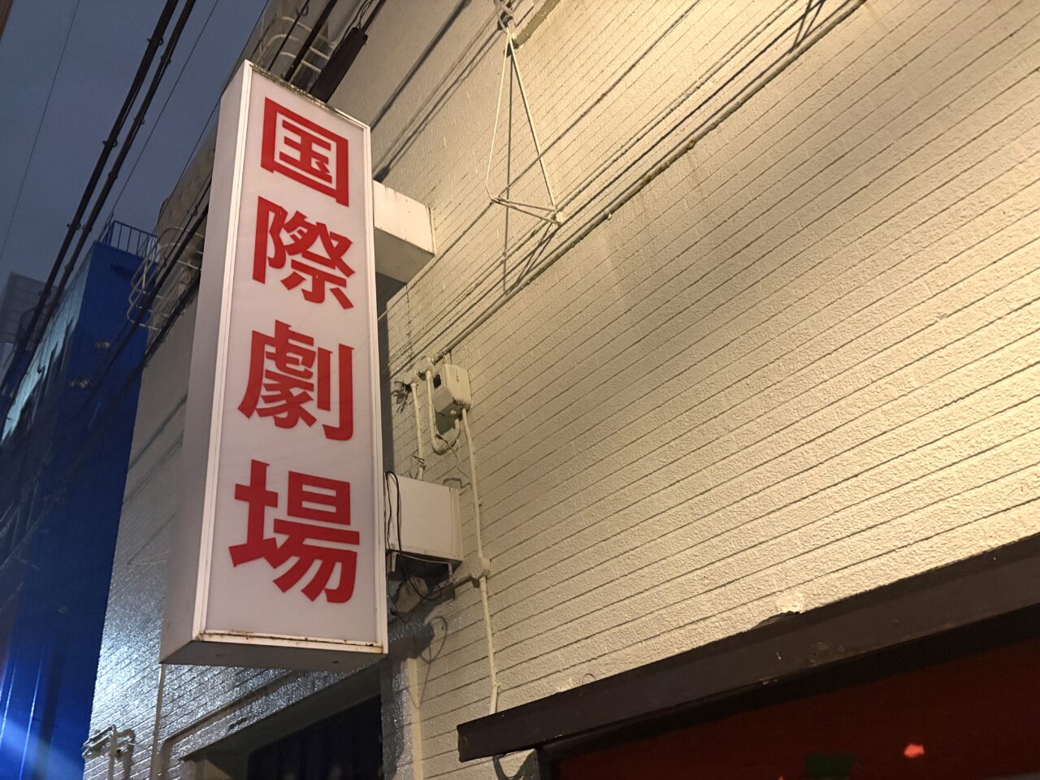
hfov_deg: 67.3
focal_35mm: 26
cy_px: 390
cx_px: 520
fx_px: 781
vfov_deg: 53.1
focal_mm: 5.96
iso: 800
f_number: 1.6
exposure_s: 1/30
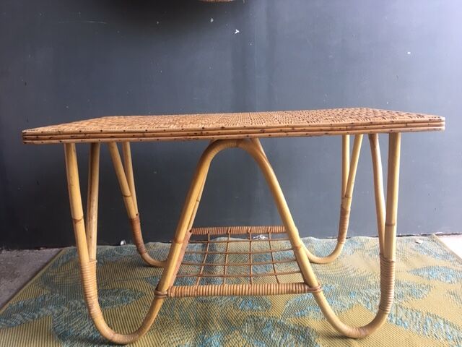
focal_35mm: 29
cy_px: 174
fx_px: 387
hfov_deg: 61.7
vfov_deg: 48.2
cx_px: 231
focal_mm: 4.15
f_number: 2.2
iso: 40
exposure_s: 1/33
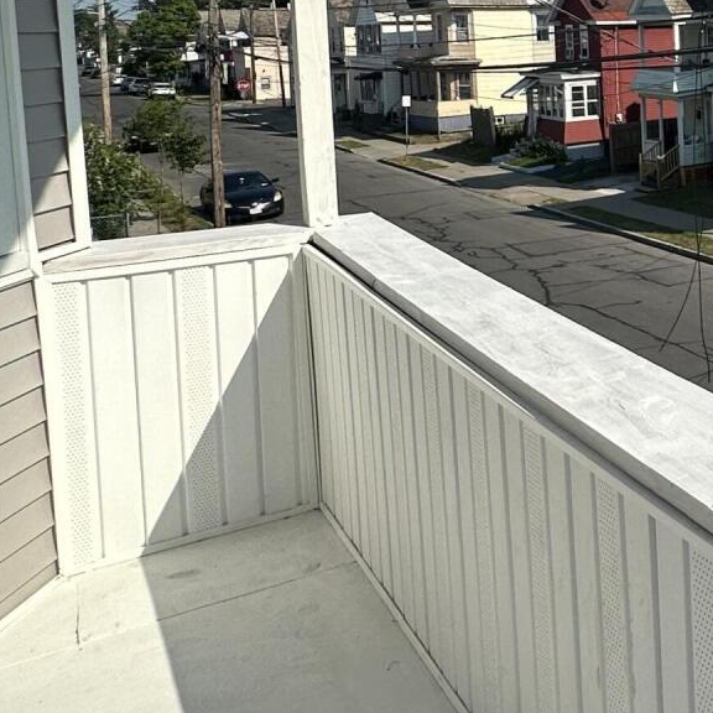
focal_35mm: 43
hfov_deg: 31.0
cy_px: 94
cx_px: 914
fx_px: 1002
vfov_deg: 37.1
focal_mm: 2.22
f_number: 2.2
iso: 50
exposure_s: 1/2451
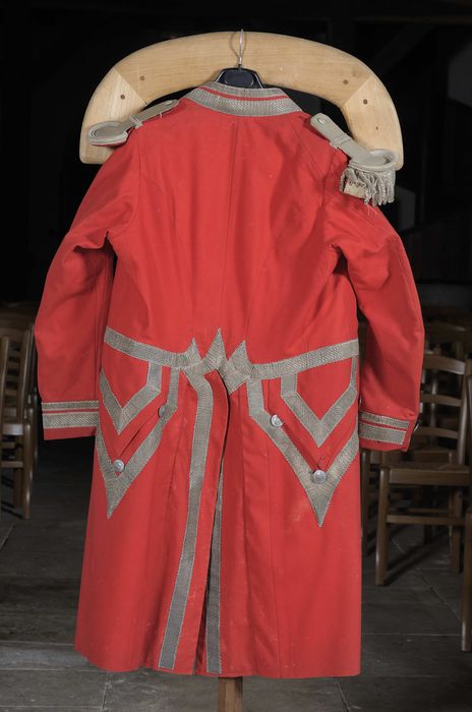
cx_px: 236
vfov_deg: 22.7
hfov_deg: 15.1
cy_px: 356
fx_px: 1777
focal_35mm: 90
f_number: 8
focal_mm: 60
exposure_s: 1/100
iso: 200
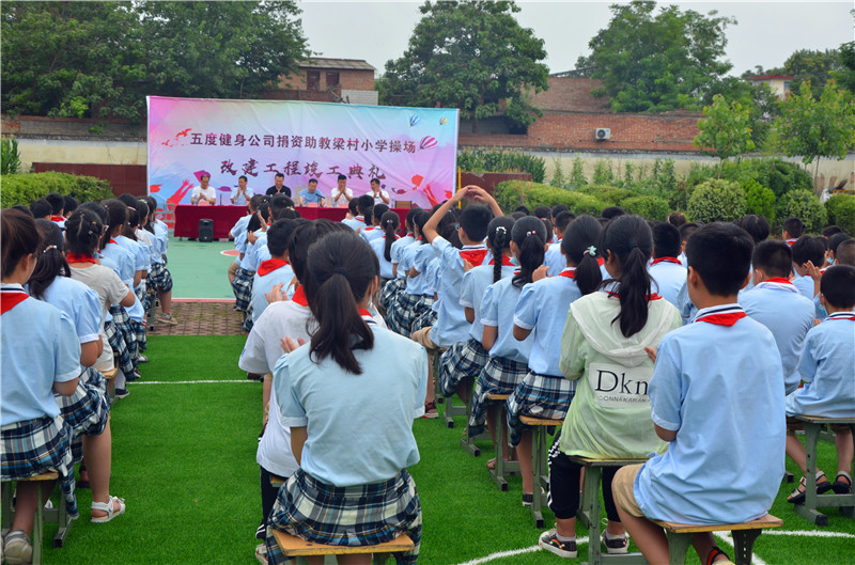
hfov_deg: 37.9
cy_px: 282
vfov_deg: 25.6
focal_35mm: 52
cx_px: 428
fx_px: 1244
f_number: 8
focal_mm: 35
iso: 200
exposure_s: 1/250
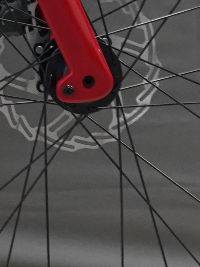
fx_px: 4220
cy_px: -237
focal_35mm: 548
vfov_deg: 3.6
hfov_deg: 2.7
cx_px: -487
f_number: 5
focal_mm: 70
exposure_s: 1/160
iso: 2500
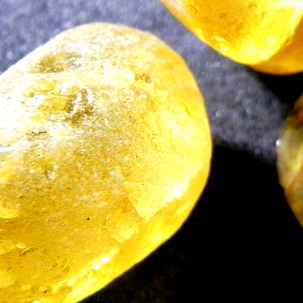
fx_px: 1198
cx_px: 286
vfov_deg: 14.4
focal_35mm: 121
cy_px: 100
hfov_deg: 14.2
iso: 160
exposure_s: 1/143
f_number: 3.2
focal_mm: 8.2
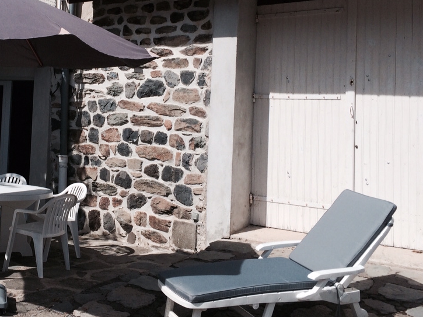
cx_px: 109
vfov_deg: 27.3
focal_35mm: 53
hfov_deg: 35.4
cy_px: 97
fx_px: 647
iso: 40
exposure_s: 1/3731
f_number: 2.2
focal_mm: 4.12
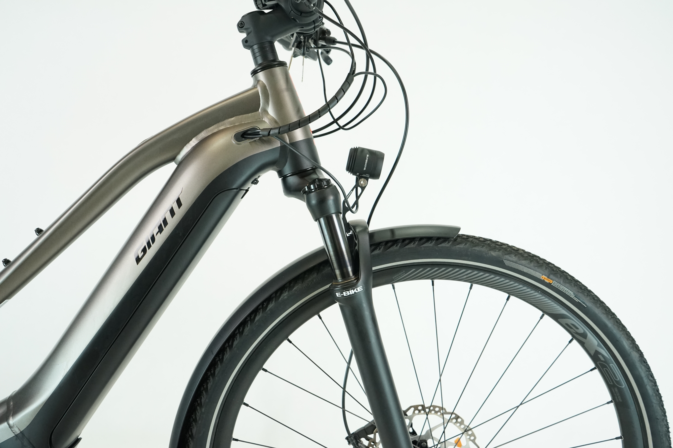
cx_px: 336
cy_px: 224
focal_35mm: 28
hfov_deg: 65.5
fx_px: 523
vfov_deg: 46.4
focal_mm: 28
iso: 2500
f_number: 5.6
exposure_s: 1/200
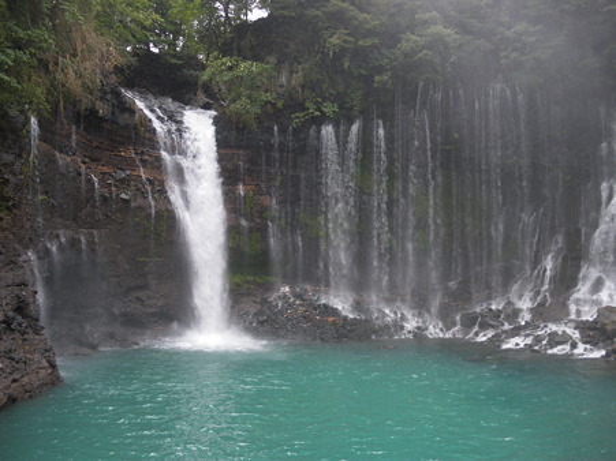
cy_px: 230
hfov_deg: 51.4
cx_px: 308
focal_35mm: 36
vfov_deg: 39.6
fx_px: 640
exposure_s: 1/60
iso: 64
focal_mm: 6.3
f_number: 3.5
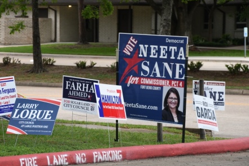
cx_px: 110
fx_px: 1279
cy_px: 87
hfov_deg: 11.1
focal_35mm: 185
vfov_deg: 7.4
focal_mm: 105
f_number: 5.6
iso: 320
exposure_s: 1/500
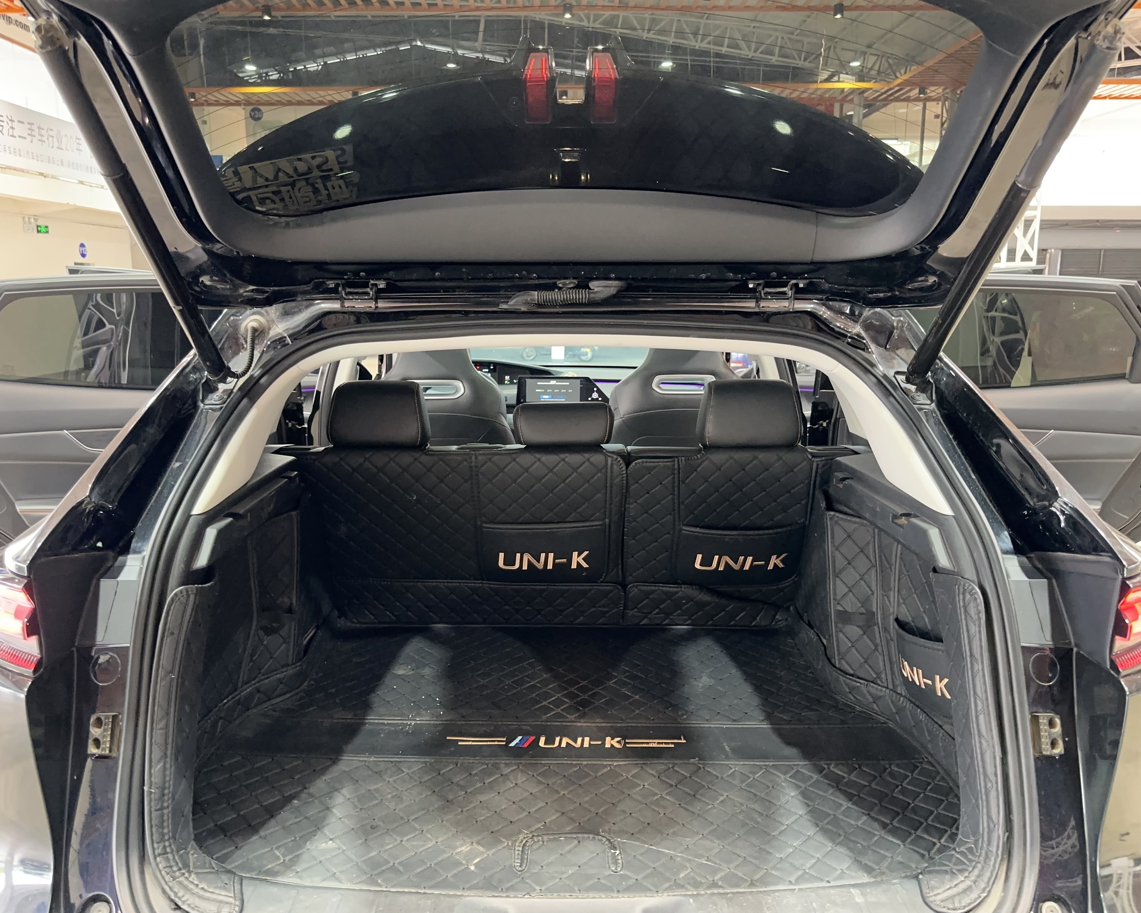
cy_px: 458
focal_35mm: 26
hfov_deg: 66.0
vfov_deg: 54.9
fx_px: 878
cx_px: 549
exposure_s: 1/33
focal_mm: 6.86
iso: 800
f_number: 1.78
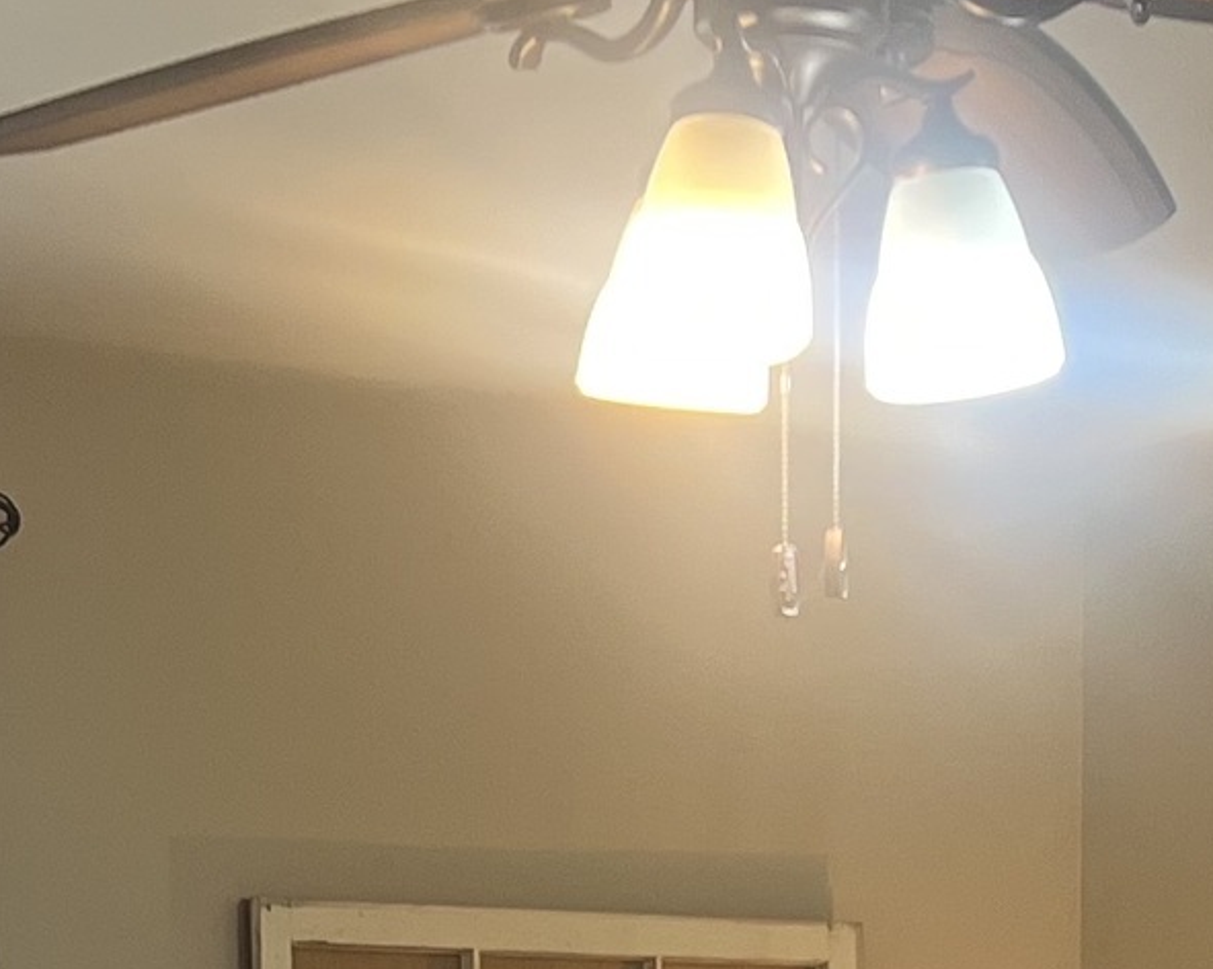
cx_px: 583
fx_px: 4736
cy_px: 1800
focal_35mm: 132
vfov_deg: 10.9
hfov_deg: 14.6
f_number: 1.5
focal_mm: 5.7
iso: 80
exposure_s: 1/60
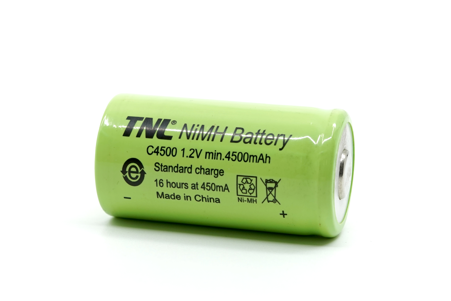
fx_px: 940
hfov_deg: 27.0
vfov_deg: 18.2
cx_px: 226
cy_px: 150
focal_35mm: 75
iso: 320
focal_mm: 50
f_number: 7.1
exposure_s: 1/100
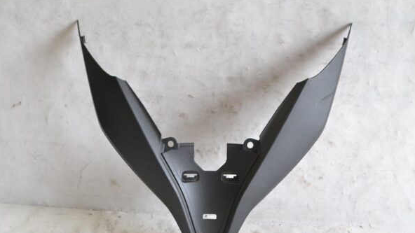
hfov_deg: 40.6
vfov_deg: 23.5
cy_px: 136
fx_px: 561
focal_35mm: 51
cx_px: 209
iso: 1600
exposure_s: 1/160
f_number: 5.6
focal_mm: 32
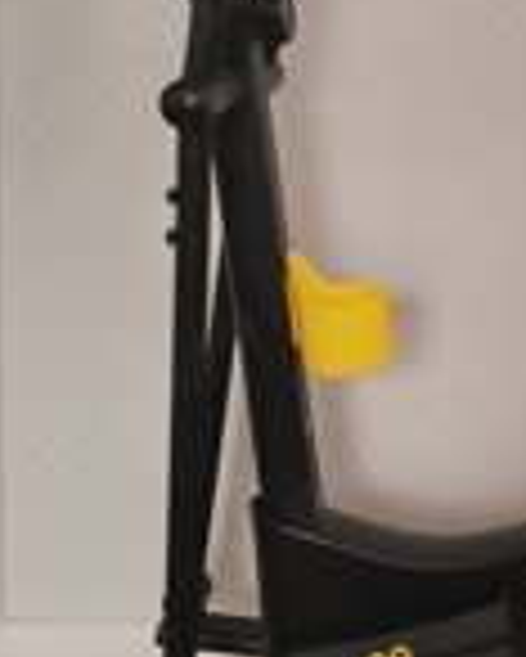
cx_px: 584
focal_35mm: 72
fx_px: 1400
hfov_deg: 20.3
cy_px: 148
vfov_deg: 26.0
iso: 3200
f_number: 1.9
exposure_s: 1/33
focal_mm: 6.12
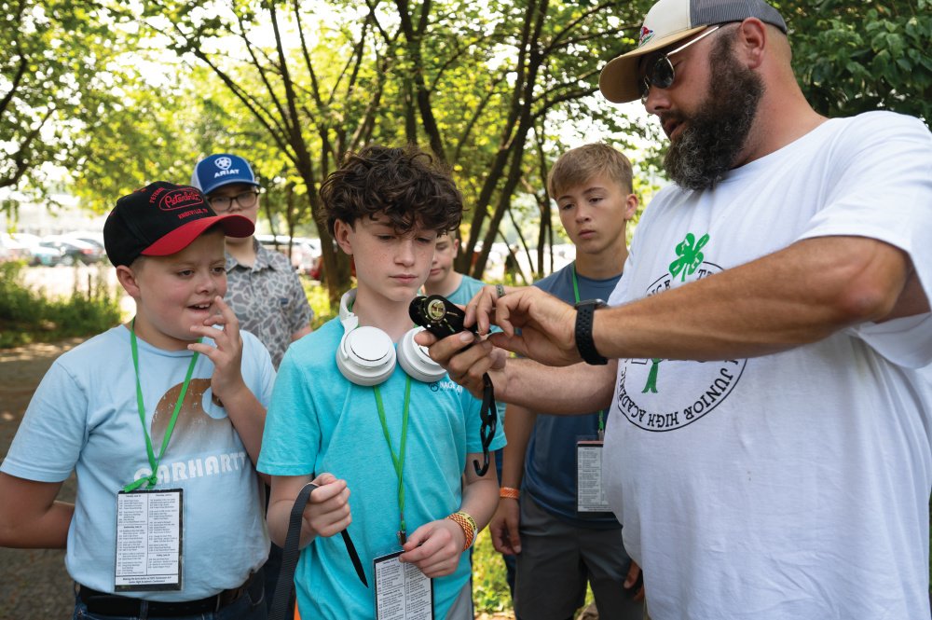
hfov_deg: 62.0
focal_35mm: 30
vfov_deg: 43.5
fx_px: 776
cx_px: 466
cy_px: 310
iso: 200
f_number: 4
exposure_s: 1/200
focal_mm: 30
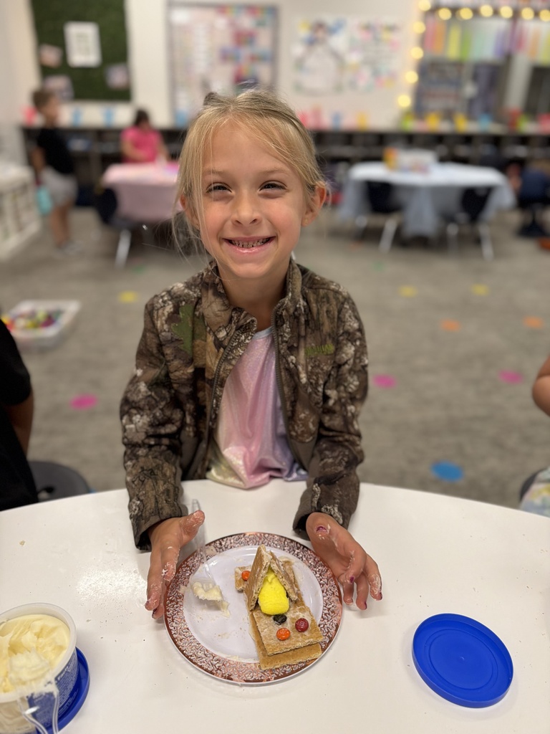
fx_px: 508
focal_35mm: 24
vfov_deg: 71.6
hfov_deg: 56.8
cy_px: 367
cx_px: 275
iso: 250
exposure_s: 1/60
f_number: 1.78
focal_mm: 6.76
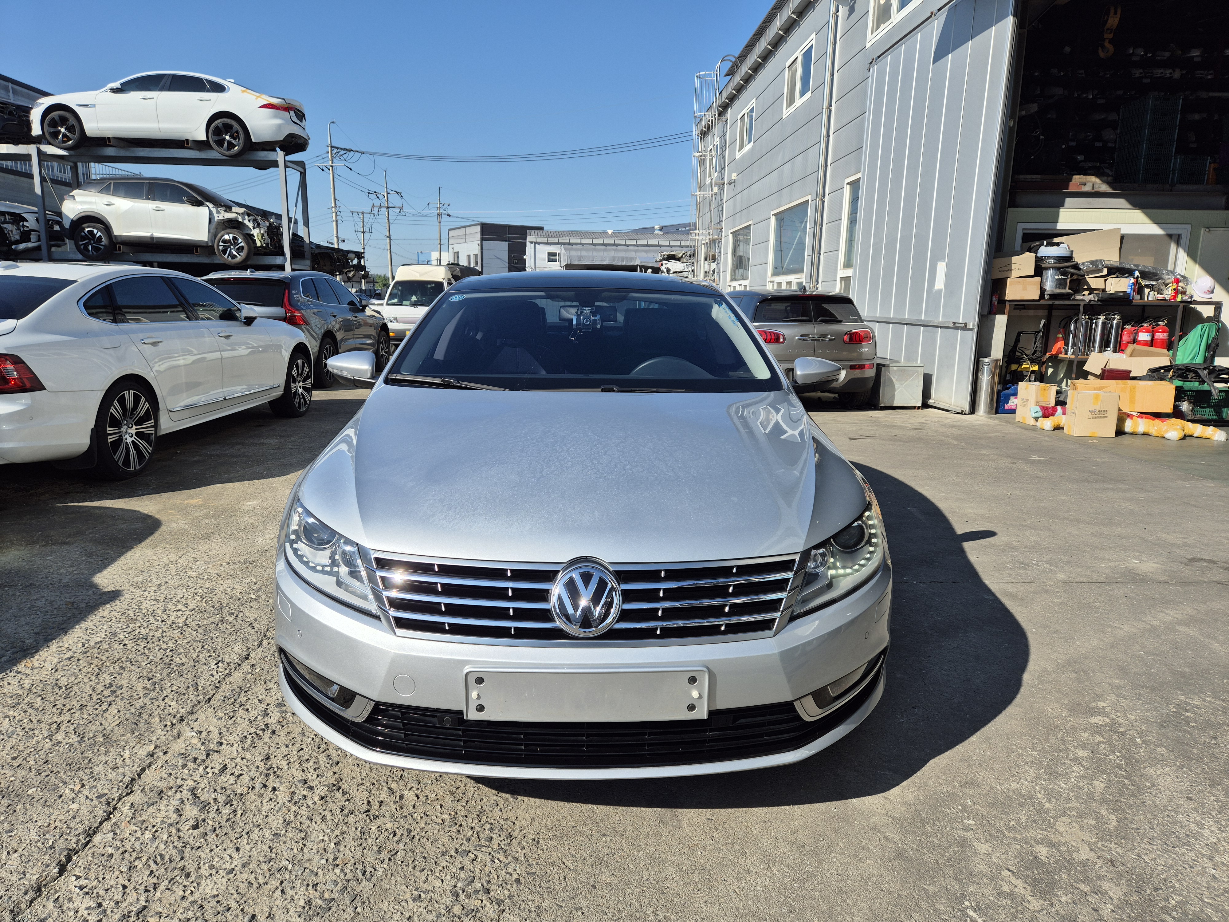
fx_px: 817
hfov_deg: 73.9
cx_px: 614
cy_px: 461
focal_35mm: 23
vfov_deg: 58.9
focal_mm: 5.4
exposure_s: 1/1840
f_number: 1.8
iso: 25
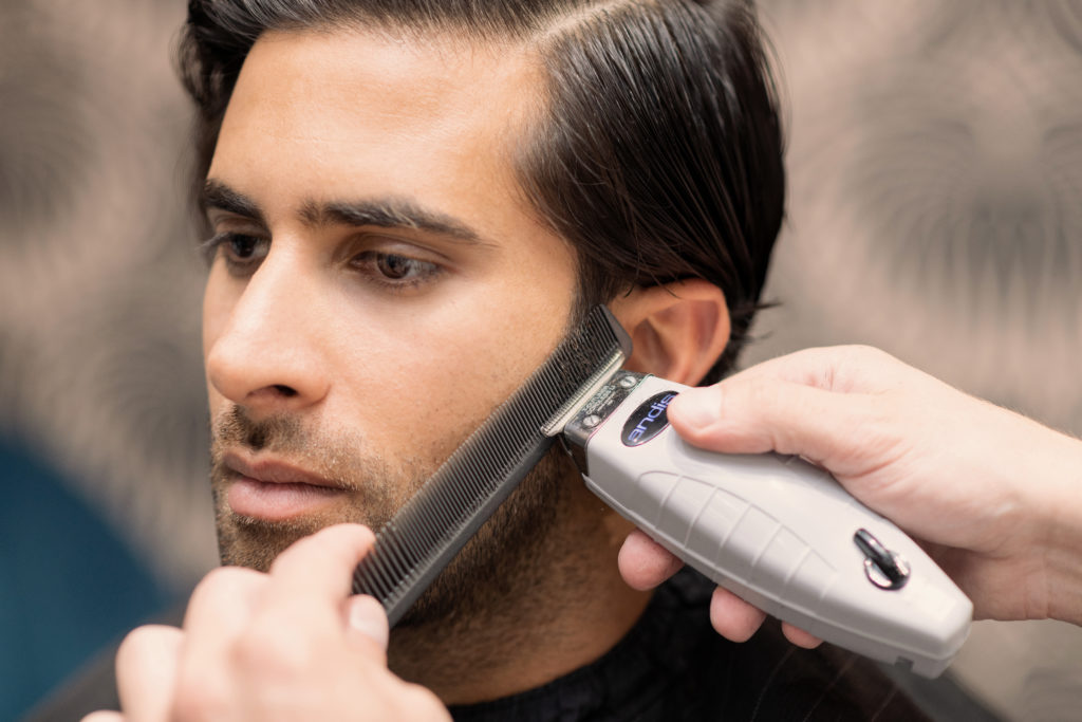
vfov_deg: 16.1
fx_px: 2555
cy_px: 361
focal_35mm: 85
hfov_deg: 23.9
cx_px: 541
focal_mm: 85
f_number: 2.2
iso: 640
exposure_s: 1/250
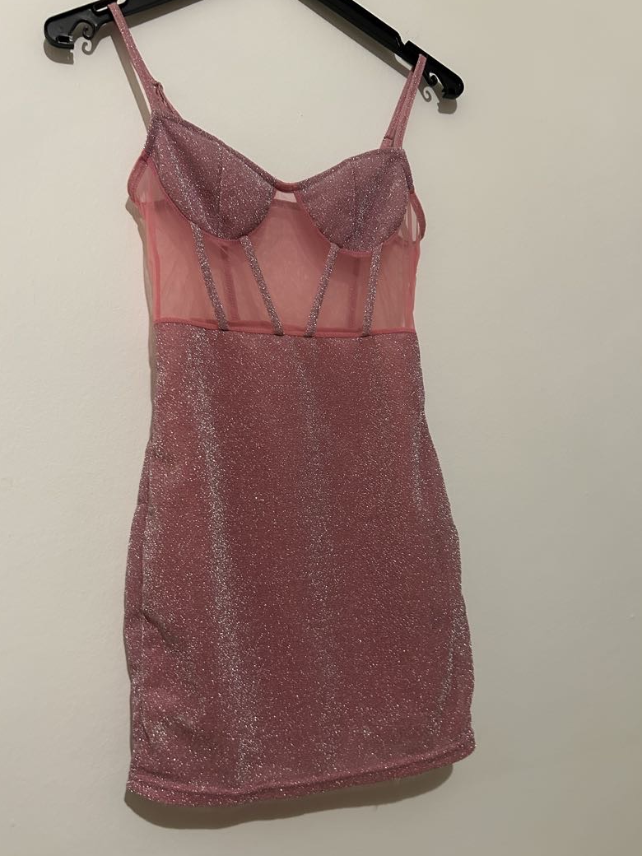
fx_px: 668
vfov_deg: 65.3
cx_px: 314
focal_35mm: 27
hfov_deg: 51.4
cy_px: 435
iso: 320
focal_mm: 5.7
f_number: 1.5
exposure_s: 1/50
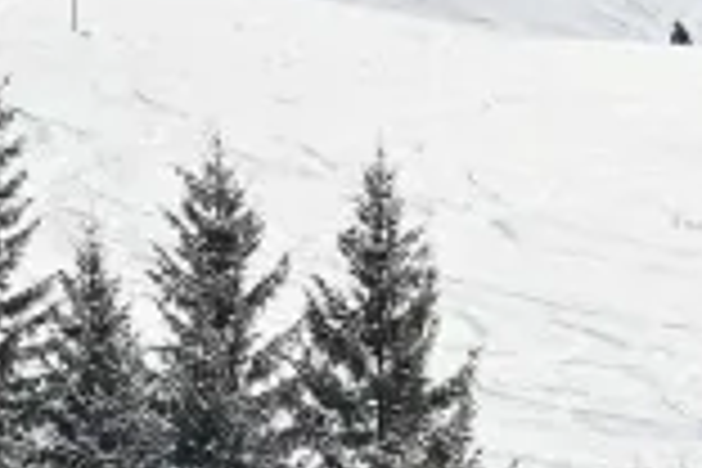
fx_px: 38042
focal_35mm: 1951
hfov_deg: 1.1
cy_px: 43
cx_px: 896
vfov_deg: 0.7
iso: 200
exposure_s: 1/4000
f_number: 4
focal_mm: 400
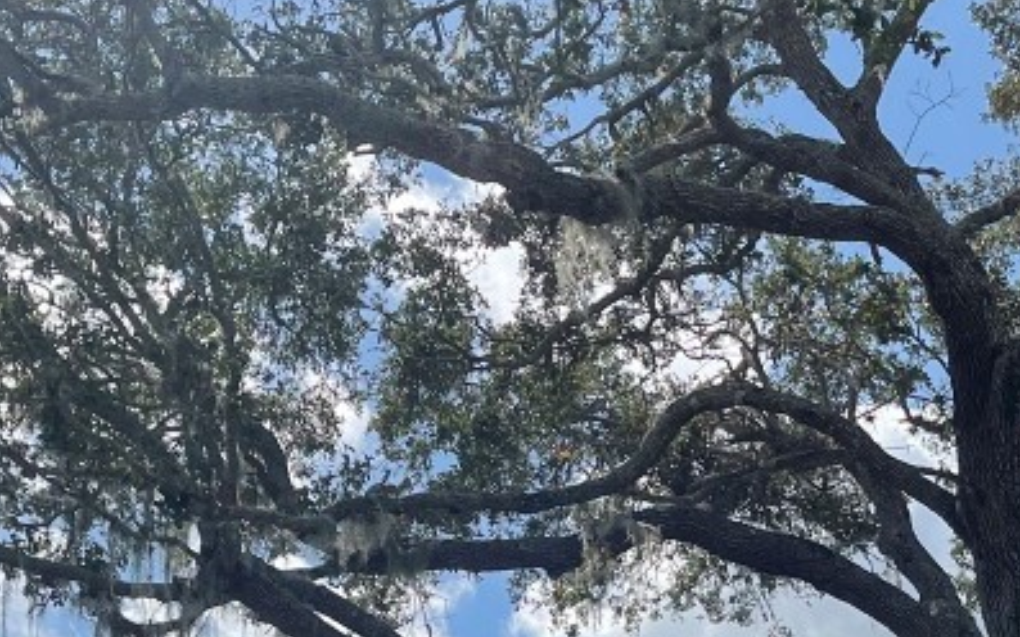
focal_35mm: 71
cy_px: 845
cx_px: 480
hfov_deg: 29.0
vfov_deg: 17.2
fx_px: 1973
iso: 32
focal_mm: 5.1
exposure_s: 1/6250
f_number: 1.6
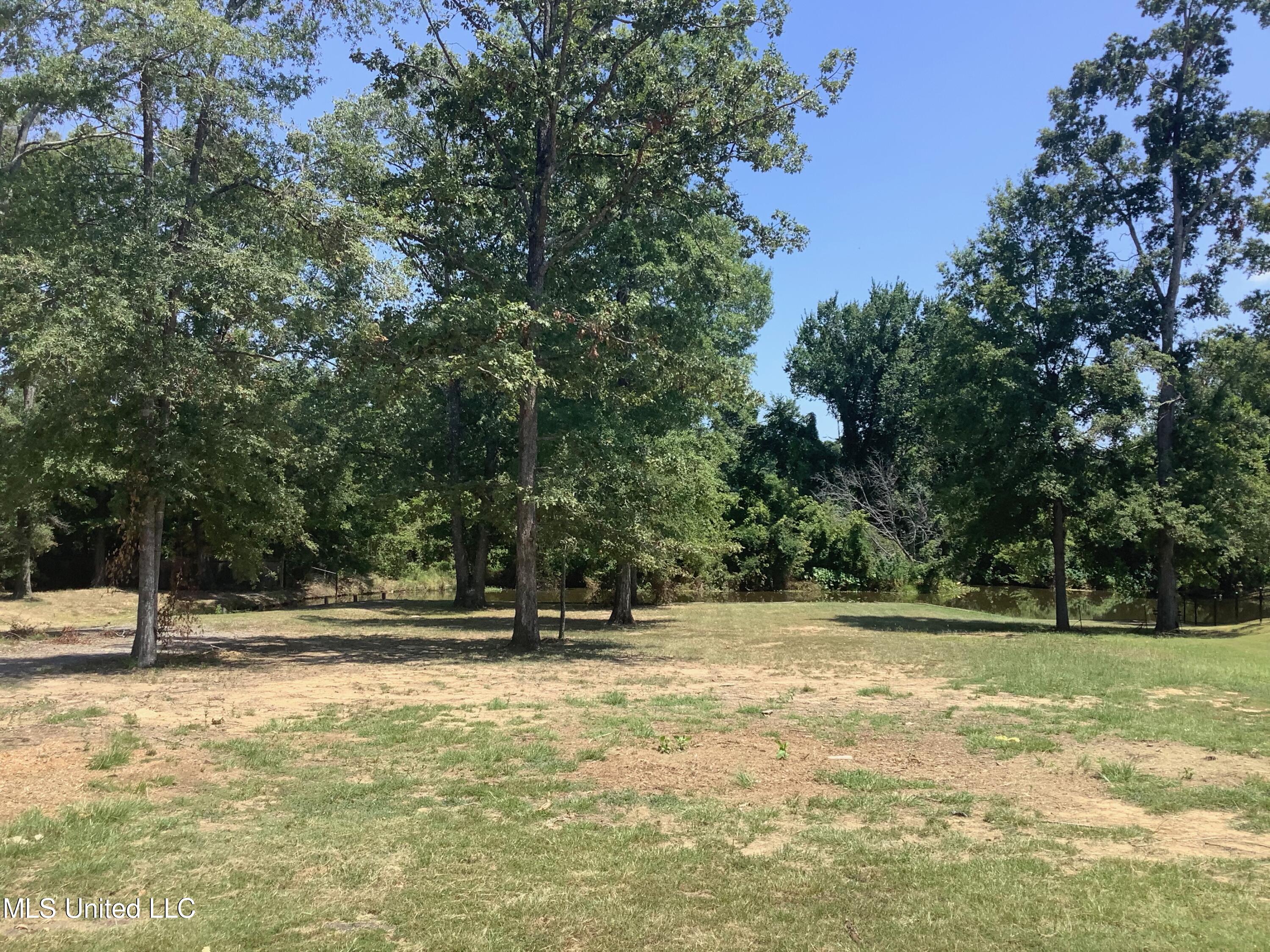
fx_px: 1137
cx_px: 635
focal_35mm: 31
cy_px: 476
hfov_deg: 58.4
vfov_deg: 45.4
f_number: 2.4
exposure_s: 1/806
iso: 25
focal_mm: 3.3
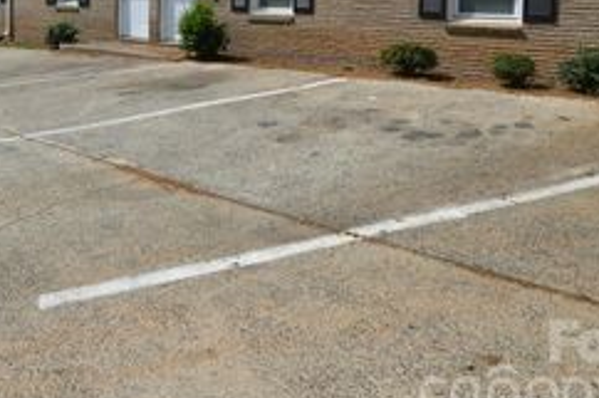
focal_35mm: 31
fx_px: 515
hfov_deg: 57.8
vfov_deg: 38.7
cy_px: 26
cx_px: 163
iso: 100
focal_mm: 10
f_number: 8
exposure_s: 1/250
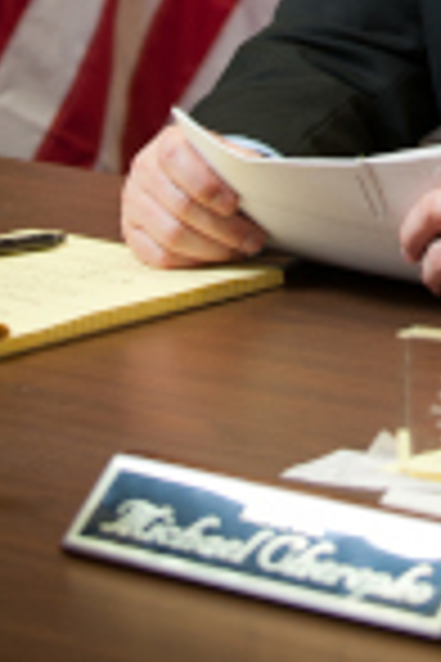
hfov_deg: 4.8
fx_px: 5273
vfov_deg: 7.1
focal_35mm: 287
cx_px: 580
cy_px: -324
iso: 800
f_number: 4
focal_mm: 80
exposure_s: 1/100
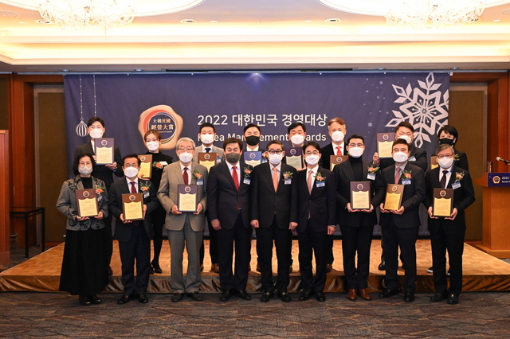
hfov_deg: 49.6
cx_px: 255
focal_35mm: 39
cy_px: 170
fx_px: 552
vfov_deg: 34.2
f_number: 4
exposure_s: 1/125
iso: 8000
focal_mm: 39
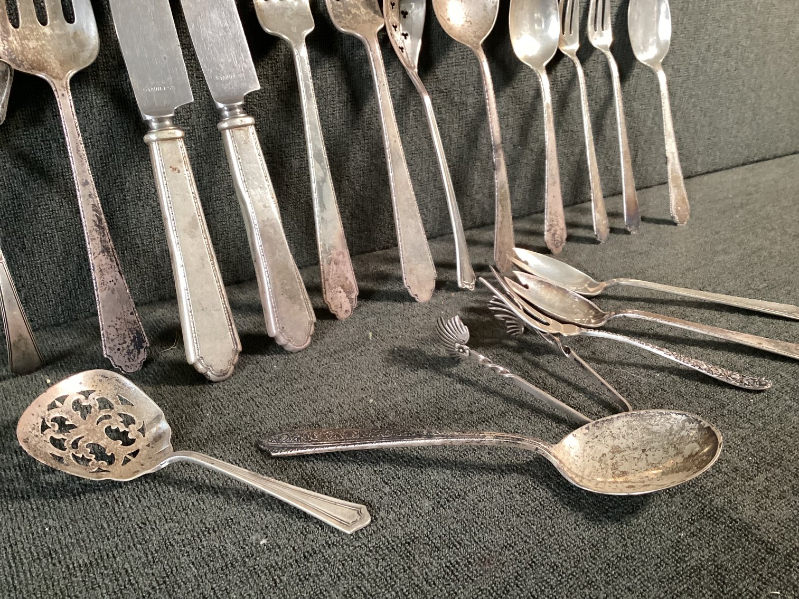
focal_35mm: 31
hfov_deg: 58.3
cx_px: 400
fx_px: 716
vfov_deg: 45.4
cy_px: 300
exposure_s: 1/60
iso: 250
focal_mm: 3.3
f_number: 2.4
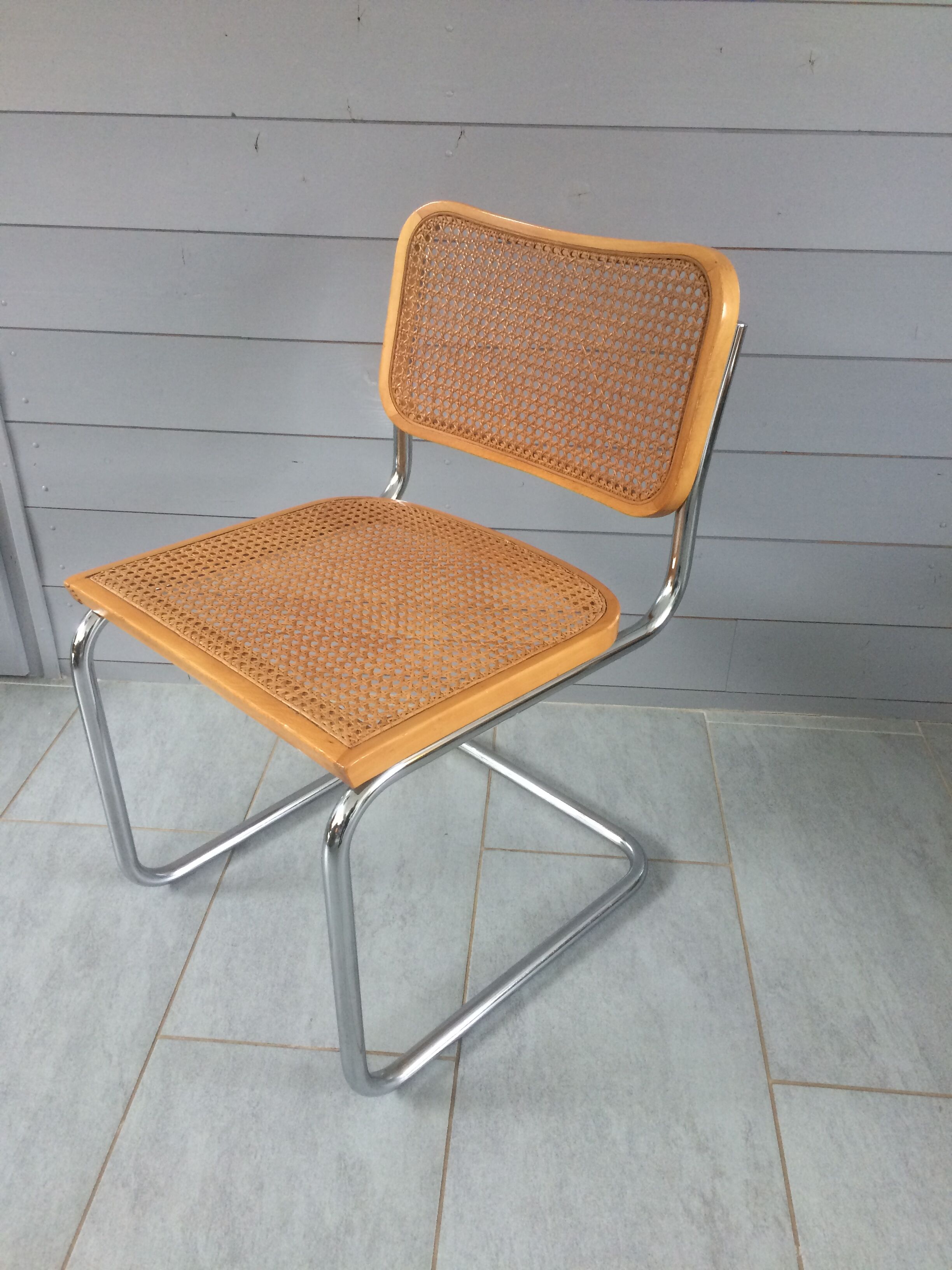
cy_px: 635
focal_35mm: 29
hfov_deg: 48.2
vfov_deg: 61.7
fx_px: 1063
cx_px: 476
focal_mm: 4.15
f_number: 2.2
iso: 125
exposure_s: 1/33
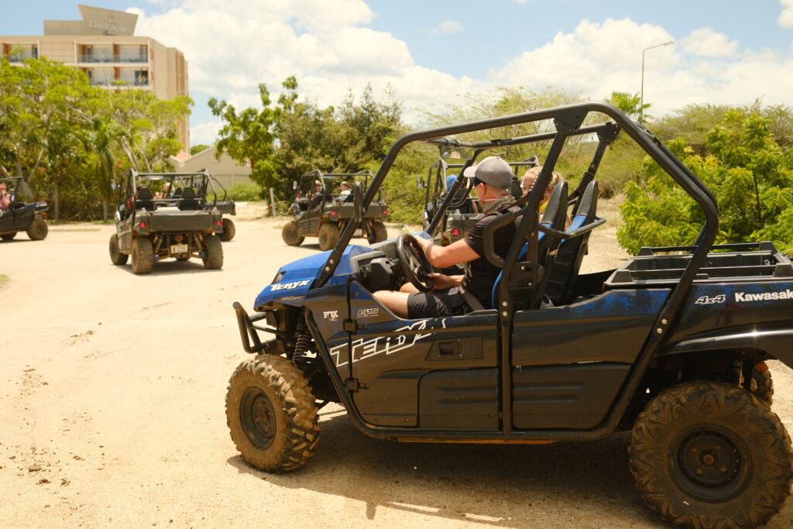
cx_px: 396
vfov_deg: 37.9
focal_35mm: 35
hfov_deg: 54.4
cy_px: 264
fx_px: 771
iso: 320
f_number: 2.8
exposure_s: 1/3000
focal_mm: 23
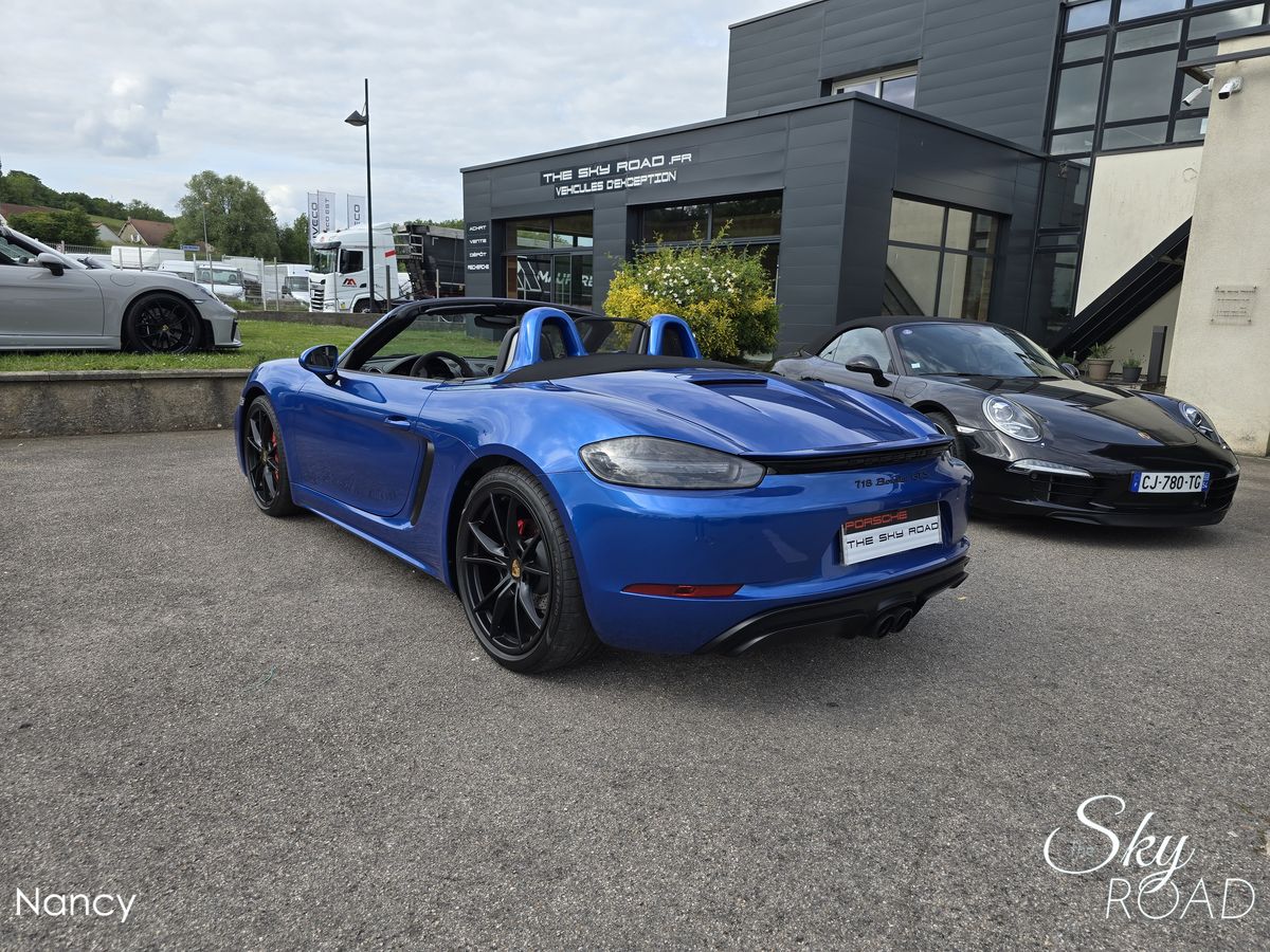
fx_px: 844
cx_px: 635
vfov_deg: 58.9
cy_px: 476
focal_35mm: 23
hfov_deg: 73.9
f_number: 1.7
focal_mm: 6.3
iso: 12
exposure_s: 1/484
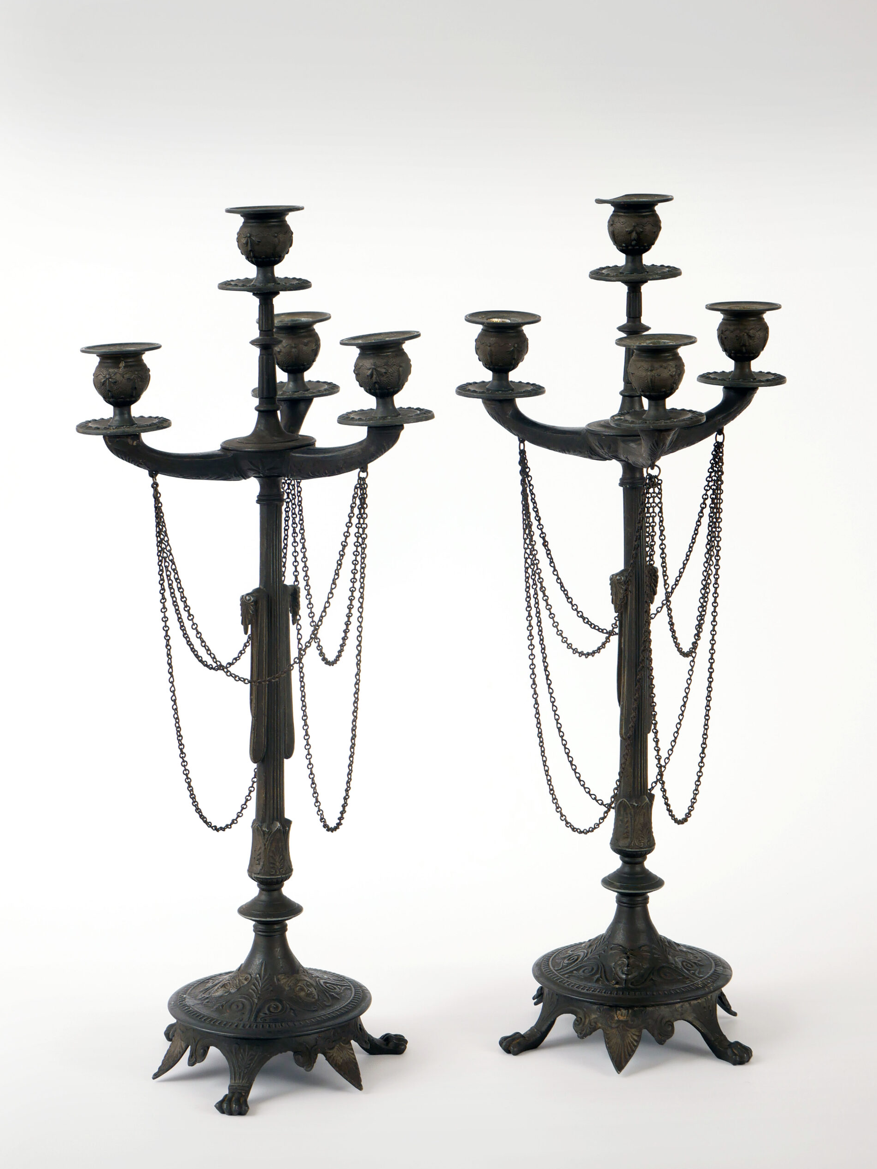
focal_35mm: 81
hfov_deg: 18.2
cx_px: 440
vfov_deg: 24.1
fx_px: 2736
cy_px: 582
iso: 200
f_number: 6.3
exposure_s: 1/100
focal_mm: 40
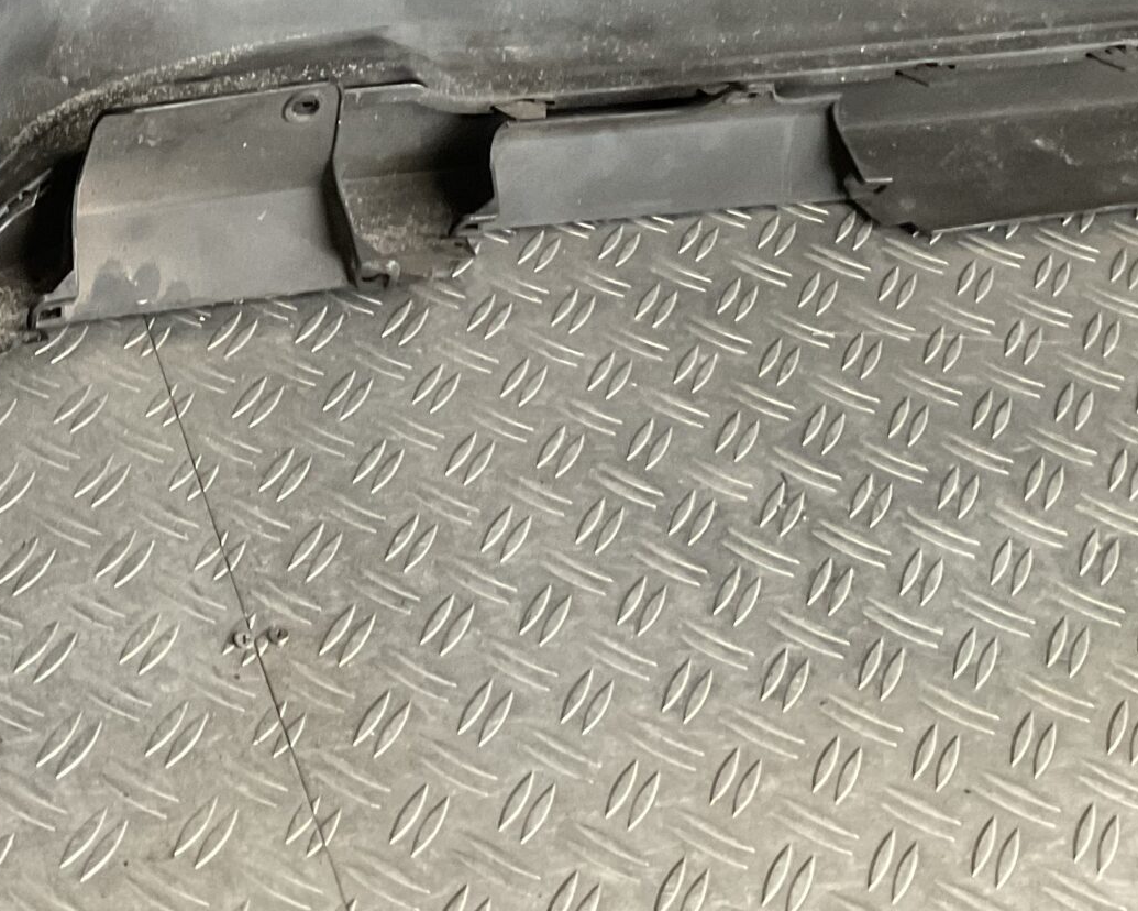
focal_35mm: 70
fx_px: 2358
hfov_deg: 25.9
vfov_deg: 20.8
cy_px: -92
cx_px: 36
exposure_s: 1/50
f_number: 1.8
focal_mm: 3
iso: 250
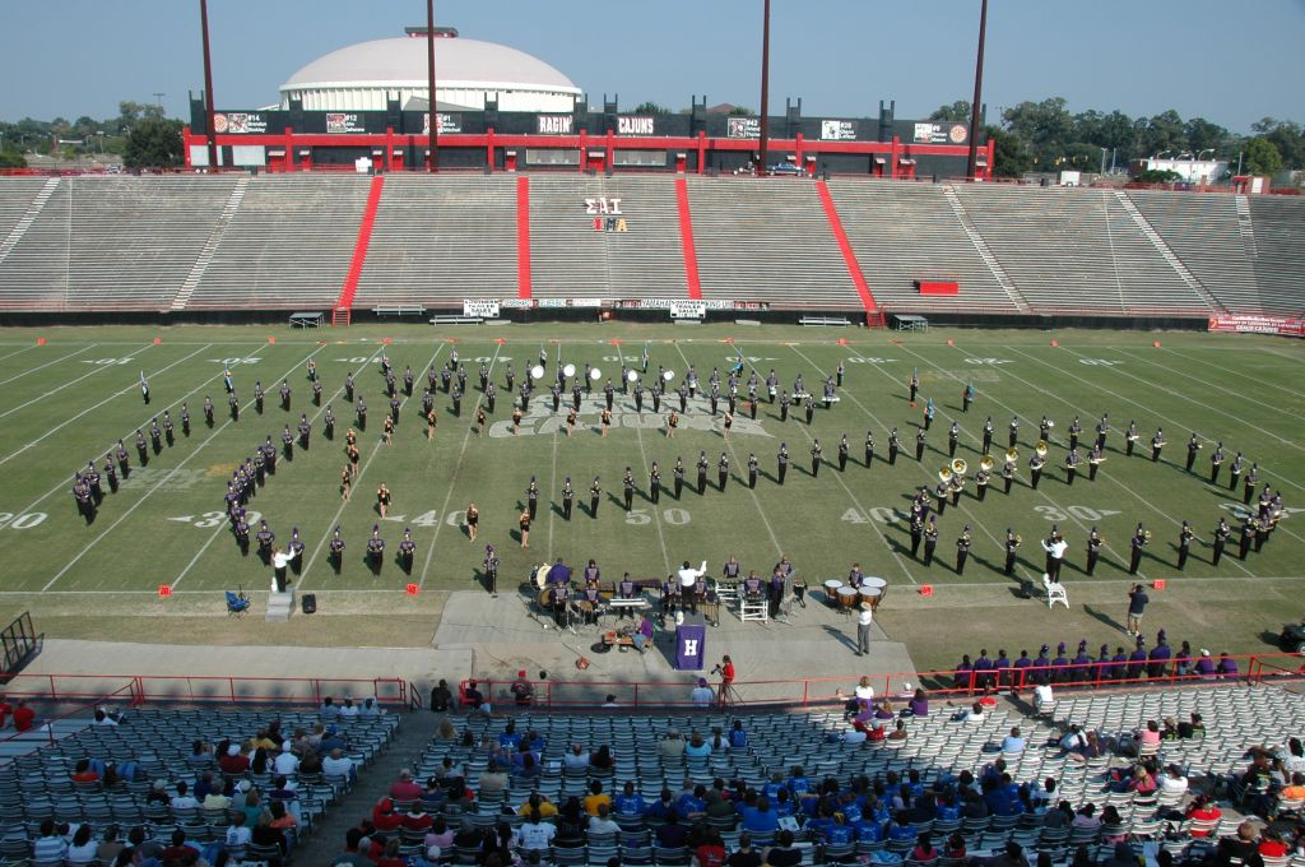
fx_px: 1086
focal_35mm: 30
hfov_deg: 62.0
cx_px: 652
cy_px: 434
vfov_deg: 43.5
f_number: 9
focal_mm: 20
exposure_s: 1/320
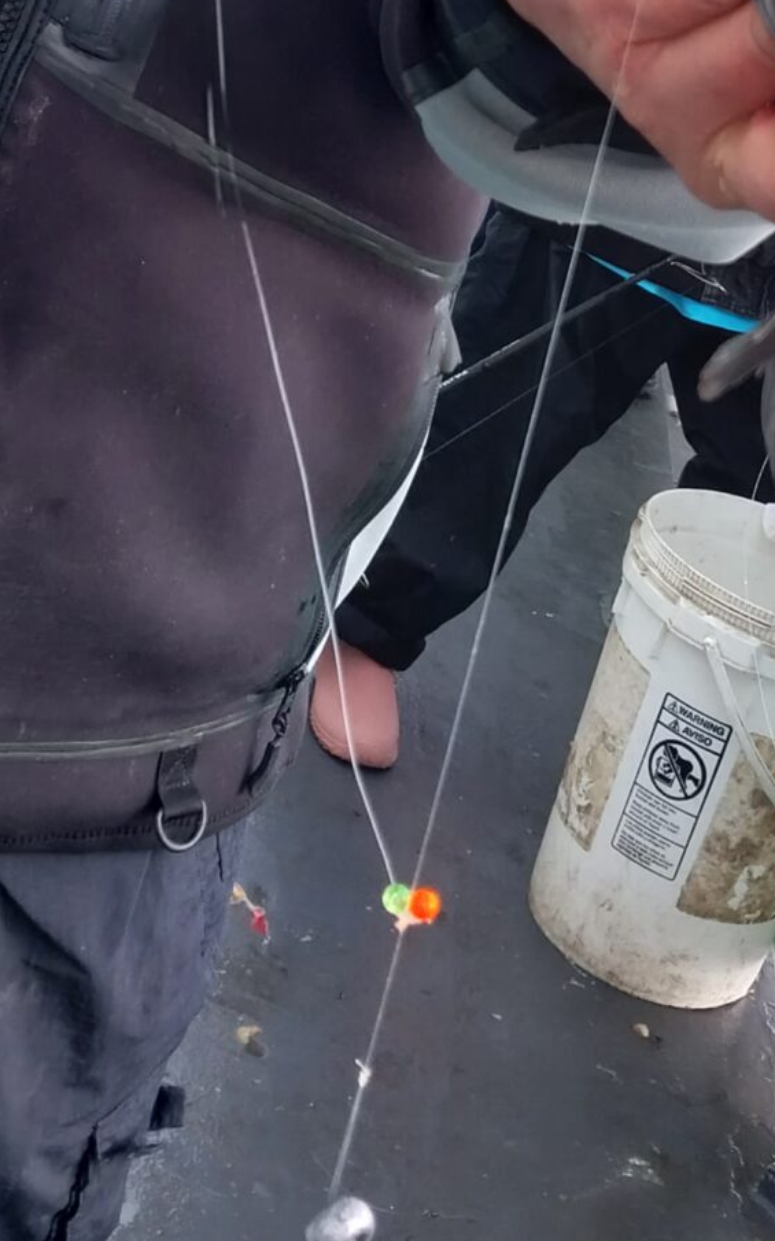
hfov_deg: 16.7
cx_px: 266
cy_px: -107
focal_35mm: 78
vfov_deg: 24.8
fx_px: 2638
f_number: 1.8
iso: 20
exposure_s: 1/260
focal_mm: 4
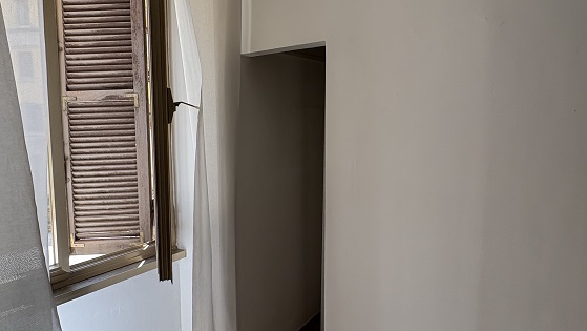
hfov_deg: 81.2
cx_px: 284
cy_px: 151
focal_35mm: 22
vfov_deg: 51.5
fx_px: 343
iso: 100
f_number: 2.2
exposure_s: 1/99
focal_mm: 2.22
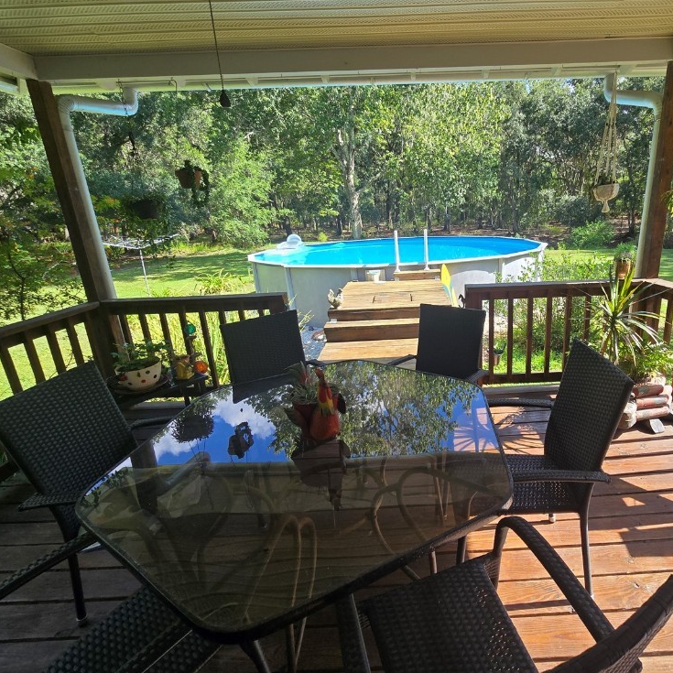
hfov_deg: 86.2
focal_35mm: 16
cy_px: 322
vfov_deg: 87.4
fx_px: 352
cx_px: 407
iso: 50
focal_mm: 2.2
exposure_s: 1/453
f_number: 2.2
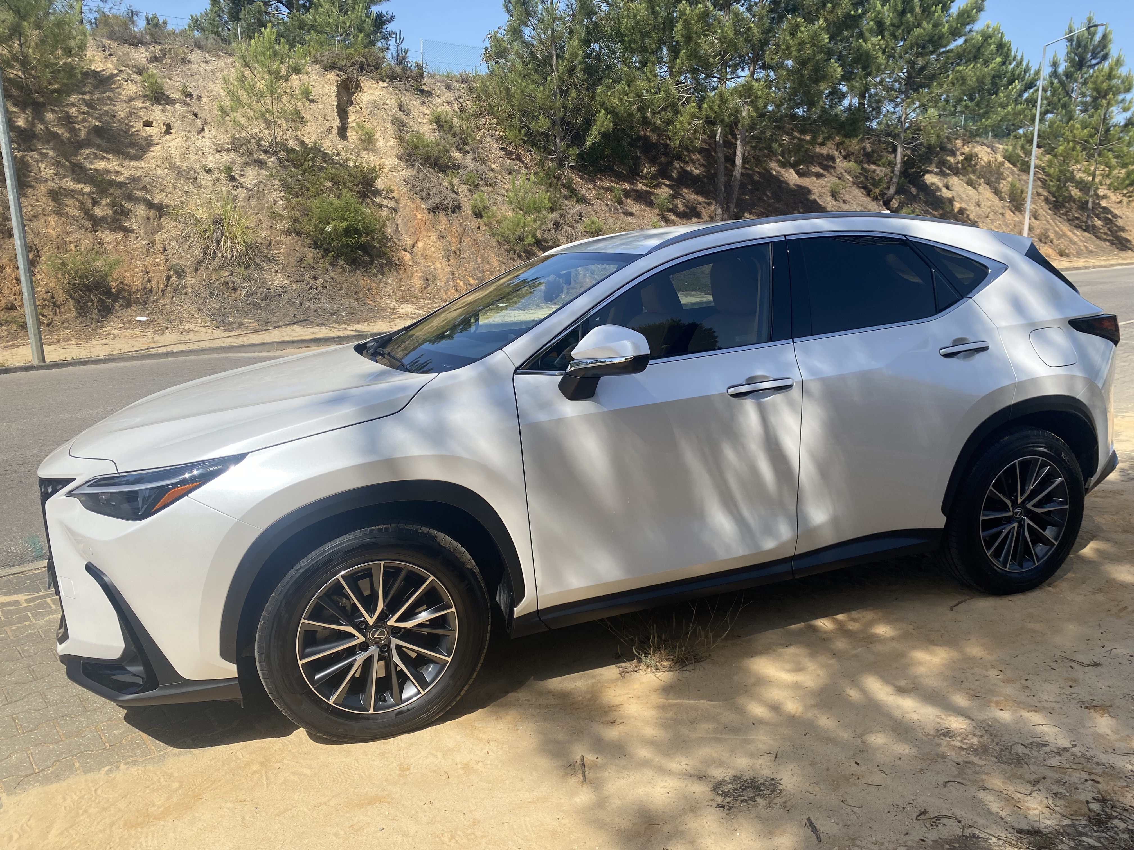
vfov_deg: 53.1
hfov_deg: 67.3
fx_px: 852
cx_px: 567
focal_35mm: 26
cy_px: 425
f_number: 1.8
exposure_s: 1/2755
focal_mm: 4.25
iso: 32
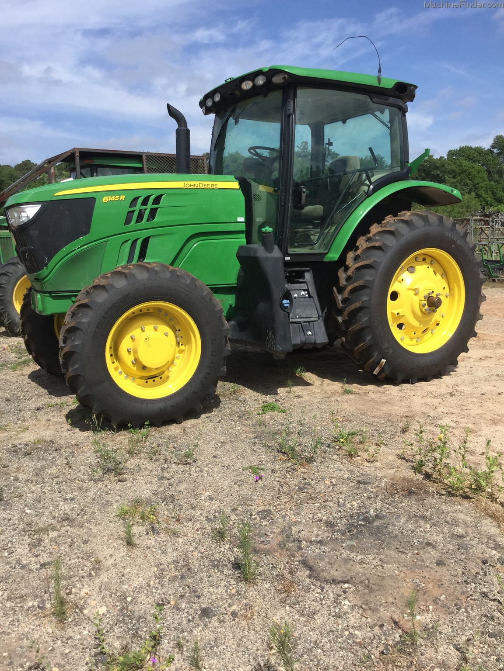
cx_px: 252
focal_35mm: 31
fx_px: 602
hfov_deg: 45.4
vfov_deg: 58.4
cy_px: 336
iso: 25
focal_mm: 3.3
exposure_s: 1/1381
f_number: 2.4
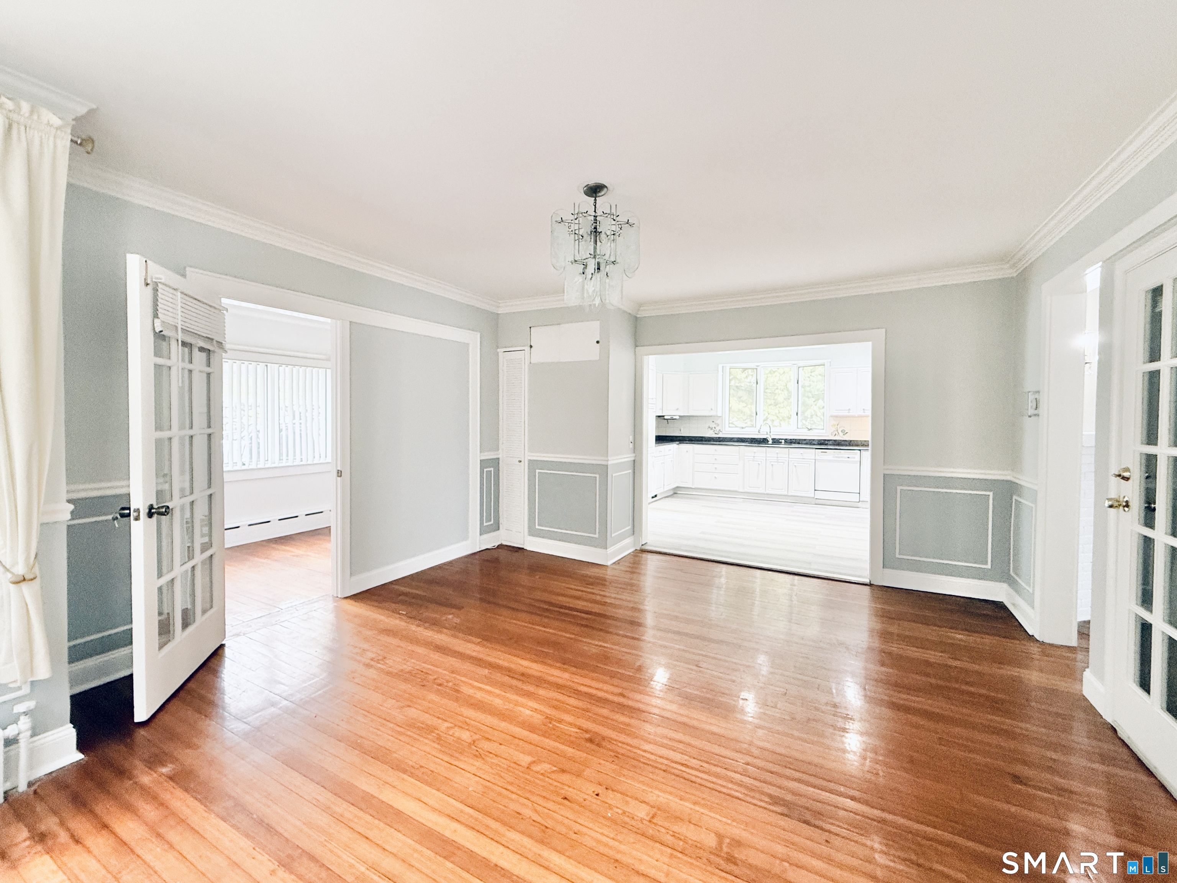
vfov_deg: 85.7
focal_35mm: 14
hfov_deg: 102.1
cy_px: 442
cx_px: 588
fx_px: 476
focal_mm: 2.22
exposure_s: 1/60
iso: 320
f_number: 2.2
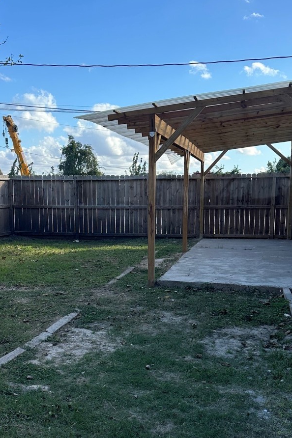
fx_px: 524
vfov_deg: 45.1
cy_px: 274
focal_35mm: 43
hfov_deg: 31.2
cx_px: 139
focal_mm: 6.86
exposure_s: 1/2070
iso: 80
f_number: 1.78
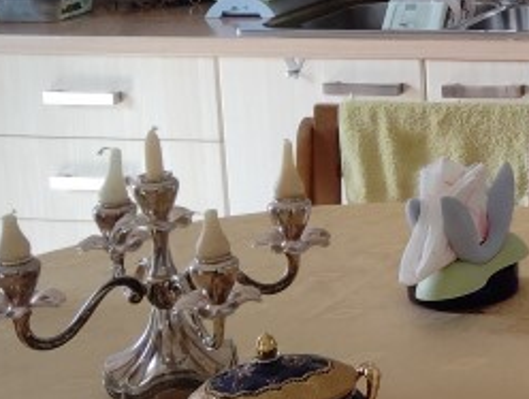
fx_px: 1654
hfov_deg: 16.2
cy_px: -23
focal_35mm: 108
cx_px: 853
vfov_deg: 13.5
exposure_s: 1/100
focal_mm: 4.22
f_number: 1.8
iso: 348
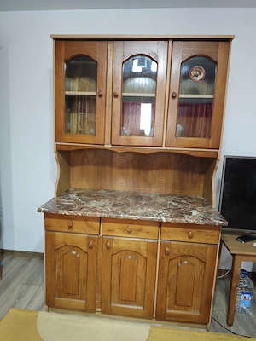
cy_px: 170
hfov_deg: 58.9
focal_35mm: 23
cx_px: 128
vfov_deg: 73.9
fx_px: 227
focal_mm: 6.55
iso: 800
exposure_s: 1/33.3
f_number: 1.6
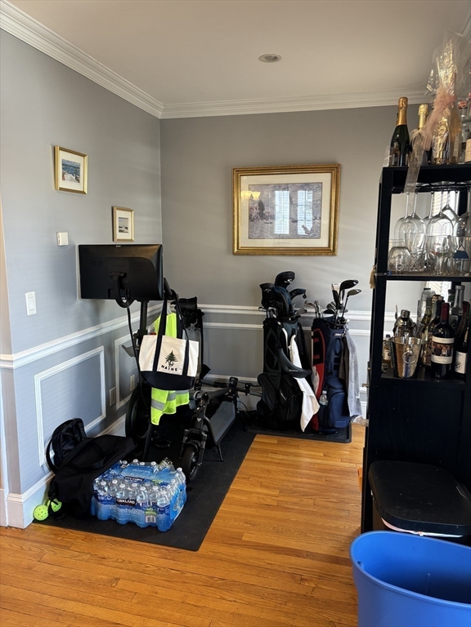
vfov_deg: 67.3
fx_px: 472
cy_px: 314
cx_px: 236
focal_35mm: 26
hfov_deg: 53.1
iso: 125
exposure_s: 1/60
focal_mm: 5.96
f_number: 1.6
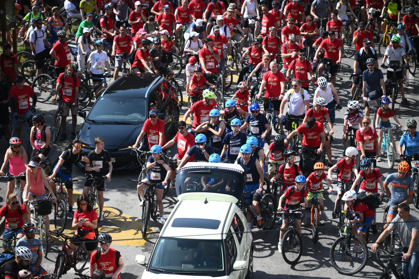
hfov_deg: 17.1
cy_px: 140
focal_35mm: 120
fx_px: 1397
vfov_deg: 11.4
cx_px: 210
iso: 250
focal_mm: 120
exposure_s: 1/1600
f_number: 4
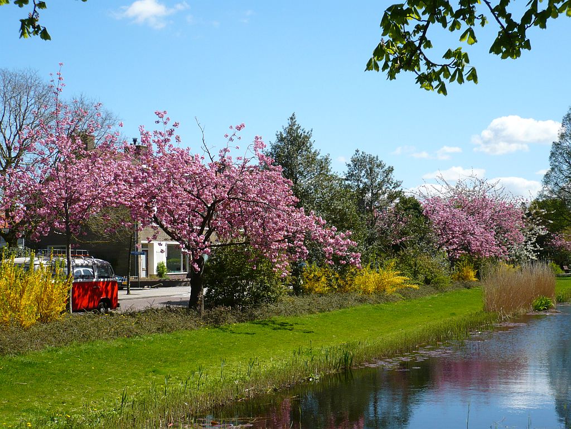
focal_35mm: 60
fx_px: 990
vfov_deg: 24.4
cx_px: 286
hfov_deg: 32.2
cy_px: 214
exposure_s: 1/800
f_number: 3.7
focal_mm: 9.9
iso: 100
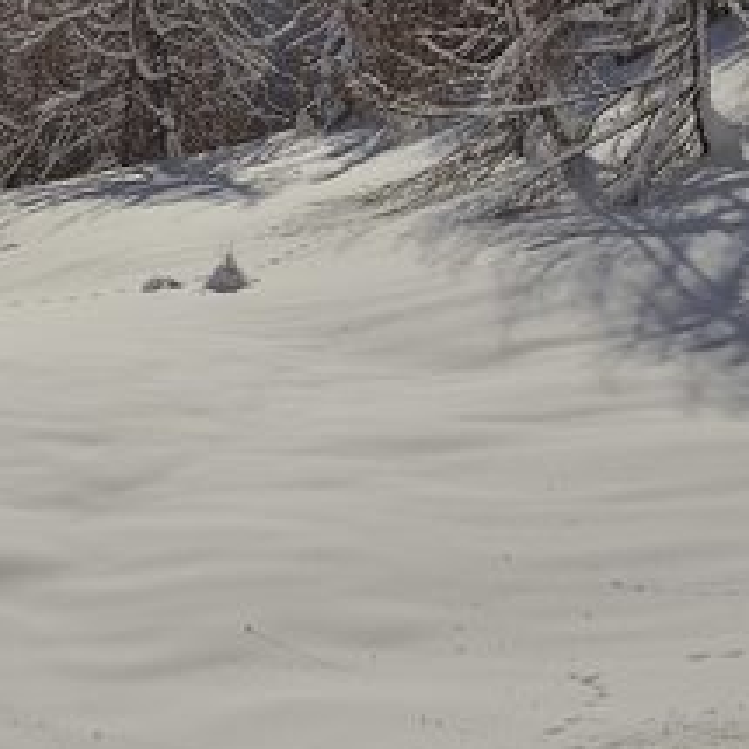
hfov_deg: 19.7
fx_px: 2032
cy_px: 73
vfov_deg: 20.5
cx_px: -139
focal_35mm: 83
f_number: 8
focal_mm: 35
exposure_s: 1/640
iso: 100
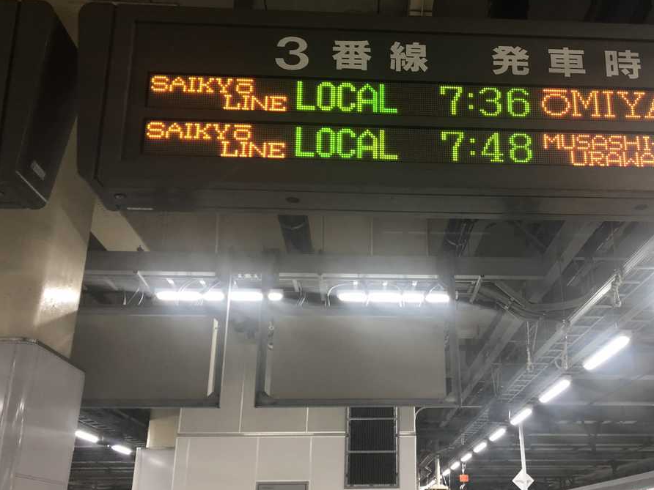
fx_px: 737
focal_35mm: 39
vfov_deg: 36.8
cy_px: 276
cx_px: 426
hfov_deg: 47.2
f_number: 1.8
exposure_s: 1/28
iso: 40
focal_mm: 3.99
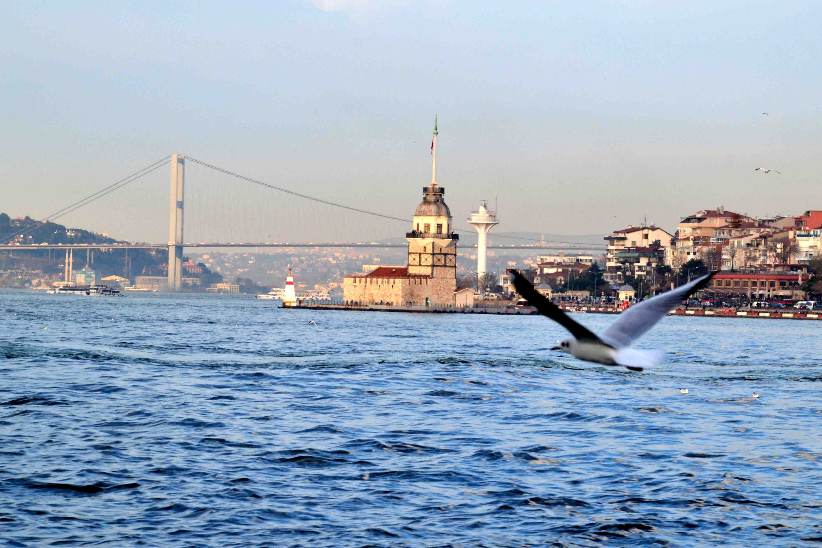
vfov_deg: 8.7
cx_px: 411
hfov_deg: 13.0
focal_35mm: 158
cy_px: 274
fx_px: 3596
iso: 400
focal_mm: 105
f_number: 10
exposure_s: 1/200
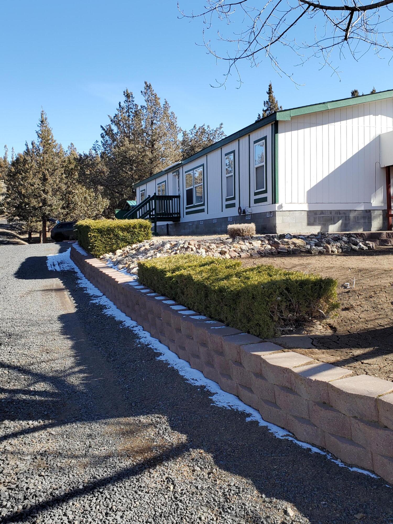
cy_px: 262
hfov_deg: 53.1
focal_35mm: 26
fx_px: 394
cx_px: 196
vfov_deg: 67.3
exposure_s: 1/718
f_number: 2.4
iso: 50
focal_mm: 4.3
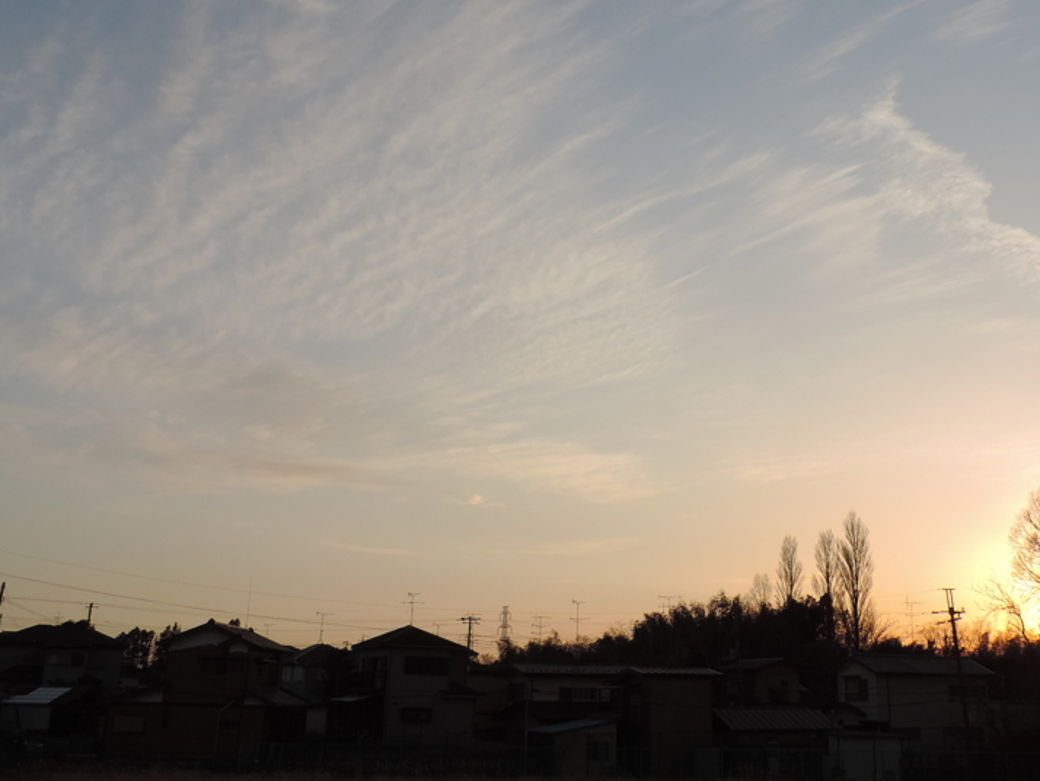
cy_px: 256
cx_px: 637
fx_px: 1292
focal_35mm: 43
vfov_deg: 33.3
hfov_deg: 43.6
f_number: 3.1
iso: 80
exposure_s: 1/640
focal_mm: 5.3
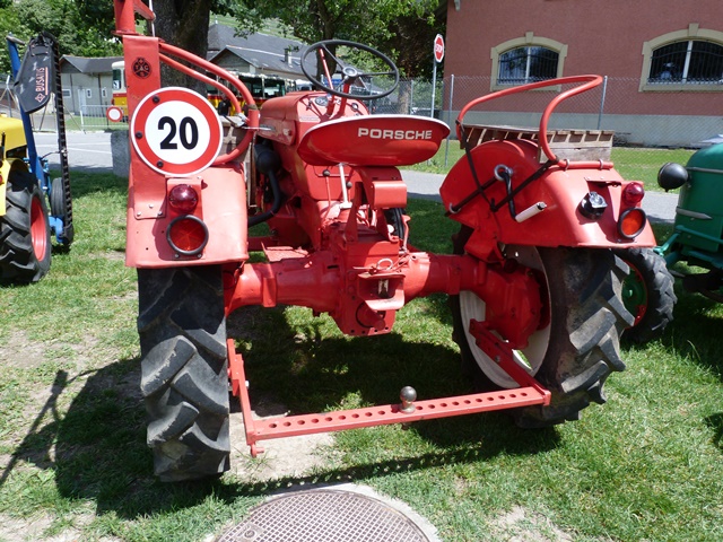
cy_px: 271
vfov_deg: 54.9
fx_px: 522
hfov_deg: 69.4
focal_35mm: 25
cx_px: 362
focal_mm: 4.5
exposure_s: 1/200
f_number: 5
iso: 80
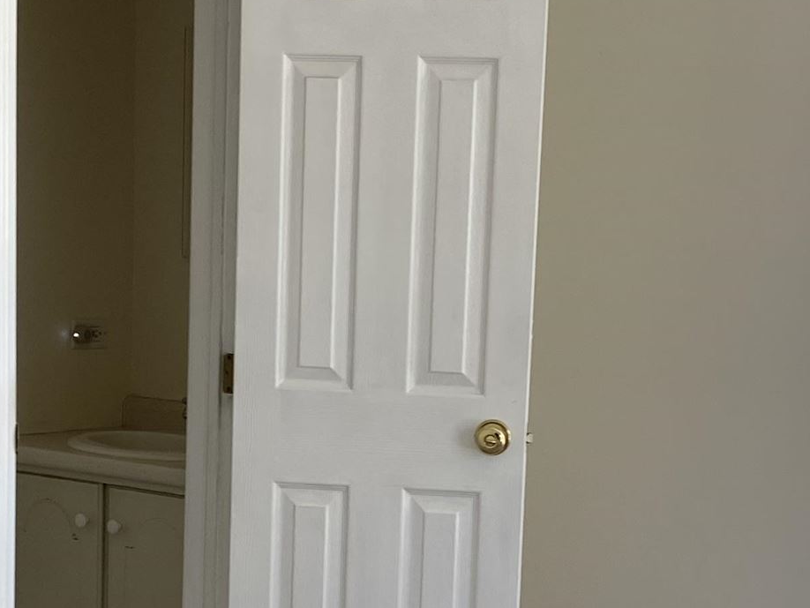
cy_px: 539
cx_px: 372
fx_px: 2036
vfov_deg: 16.8
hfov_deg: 22.5
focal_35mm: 87
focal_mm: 4.25
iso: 32
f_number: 1.8
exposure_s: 1/134
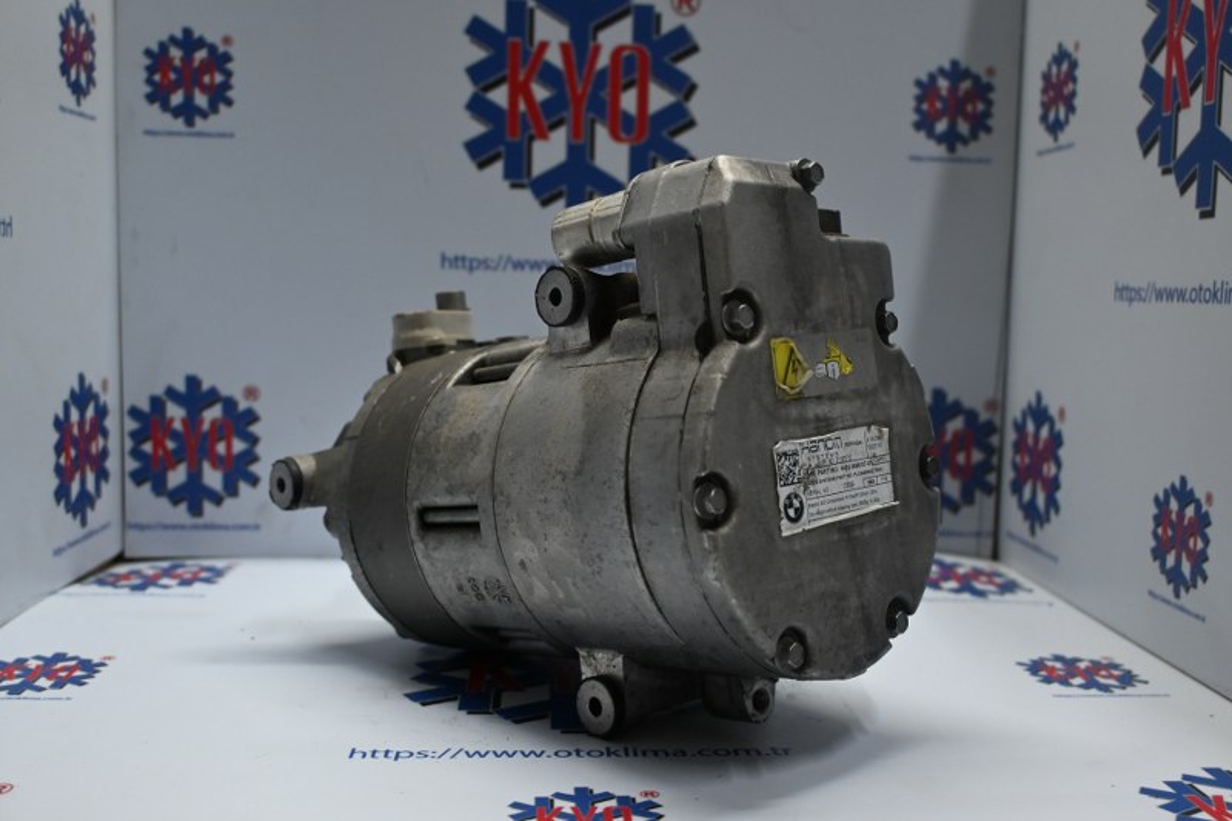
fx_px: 1232
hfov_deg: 53.1
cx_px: 616
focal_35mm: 36
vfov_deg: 36.9
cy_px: 410
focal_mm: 24
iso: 900
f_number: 4.2
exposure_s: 1/125
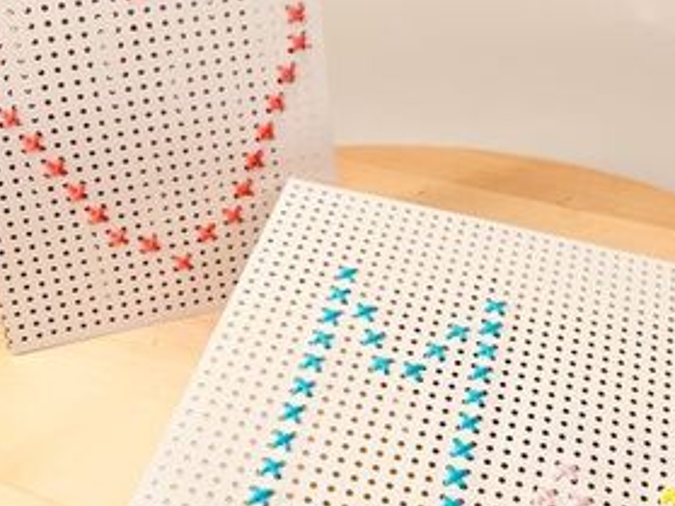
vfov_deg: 26.1
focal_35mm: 56
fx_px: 1092
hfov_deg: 33.9
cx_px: 469
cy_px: 291
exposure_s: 1/643
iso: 50
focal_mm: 5.7
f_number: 1.5
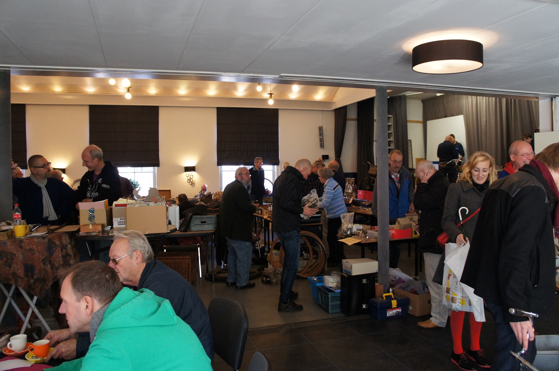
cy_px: 186
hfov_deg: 67.4
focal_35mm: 27
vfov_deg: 47.8
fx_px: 419
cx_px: 280
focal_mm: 18
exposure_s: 1/160
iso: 1600
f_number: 3.5
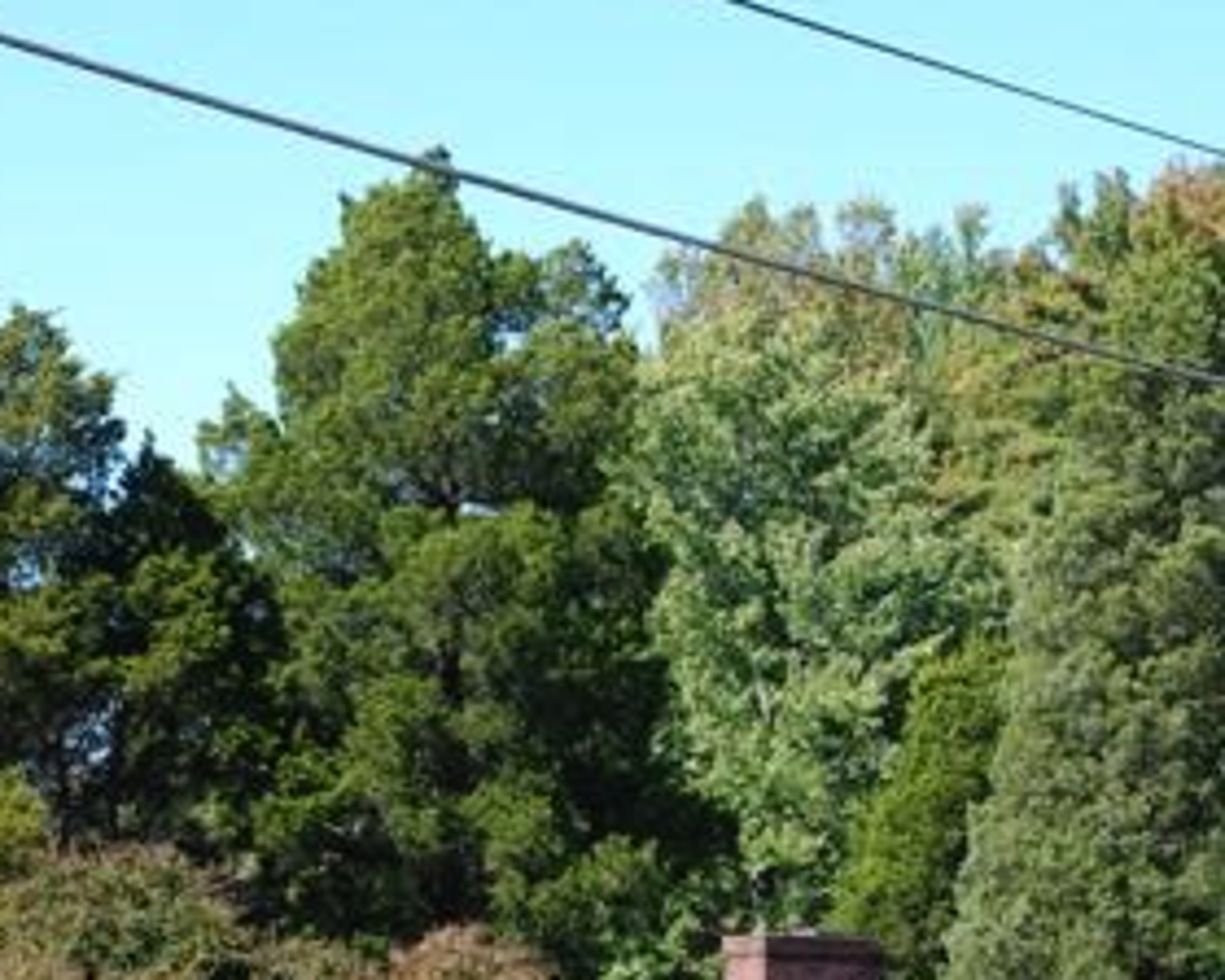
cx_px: 599
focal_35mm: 187
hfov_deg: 10.3
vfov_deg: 8.2
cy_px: 892
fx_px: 6780
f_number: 7.1
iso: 800
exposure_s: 1/800
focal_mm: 58
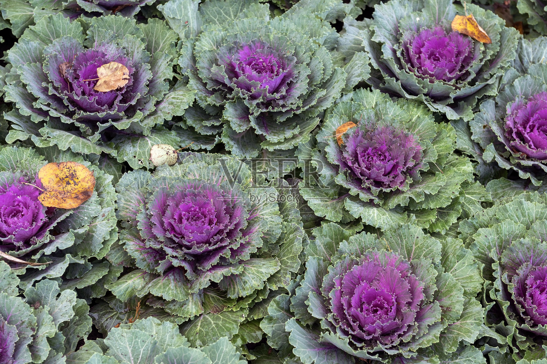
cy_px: 182
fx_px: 1002
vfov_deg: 20.6
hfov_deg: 30.5
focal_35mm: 66
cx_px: 274
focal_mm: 66
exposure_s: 1/160
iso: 640
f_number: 6.3
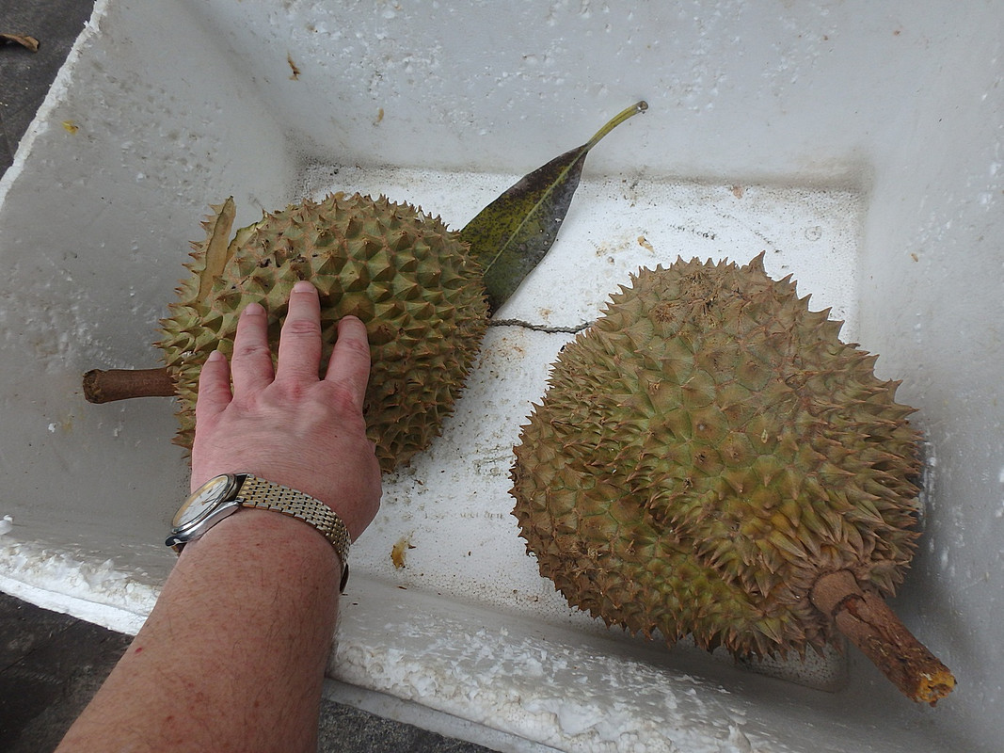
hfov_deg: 79.0
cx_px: 502
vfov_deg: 63.4
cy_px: 376
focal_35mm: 21
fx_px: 609
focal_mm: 3.7
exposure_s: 1/640
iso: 125
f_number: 3.5
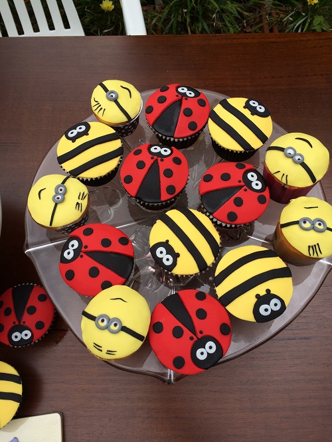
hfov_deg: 46.8
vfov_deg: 59.9
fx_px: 383
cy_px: 221
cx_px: 166
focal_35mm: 30
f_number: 2.2
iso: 32
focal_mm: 4.12
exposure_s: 1/1172
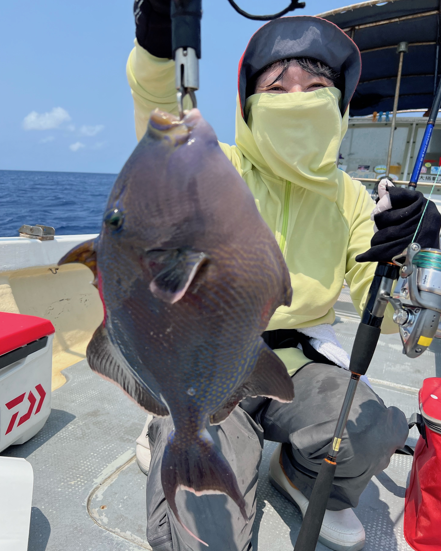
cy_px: 253
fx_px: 457
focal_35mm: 28
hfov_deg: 51.5
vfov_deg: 62.1
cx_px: 217
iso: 50
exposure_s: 1/5319
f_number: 1.5
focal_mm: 5.7
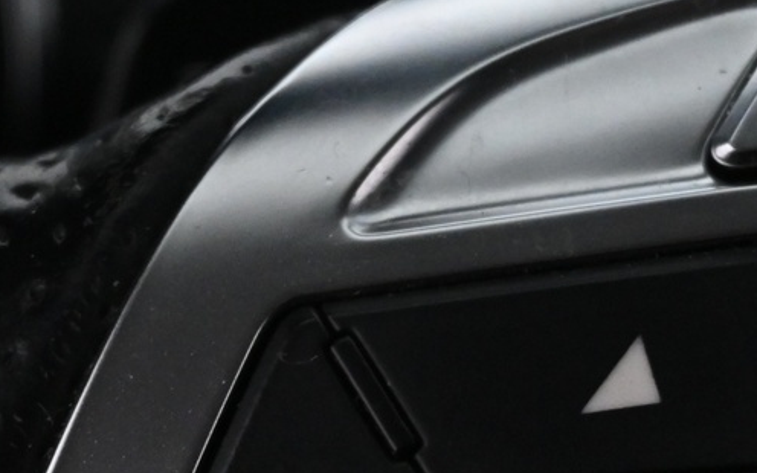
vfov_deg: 7.1
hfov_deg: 11.3
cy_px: 549
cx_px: 585
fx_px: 3810
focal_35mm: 185
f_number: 5.3
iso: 2800
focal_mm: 37
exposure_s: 1/60
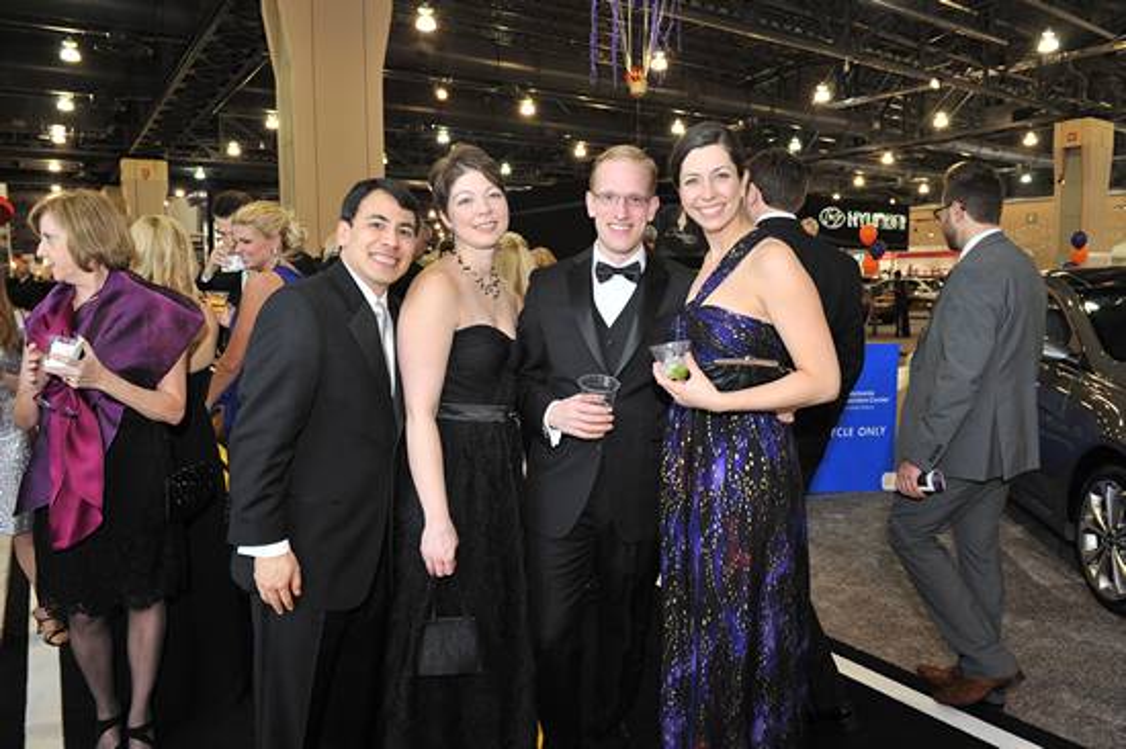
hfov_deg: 69.4
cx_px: 563
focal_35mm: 26
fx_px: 813
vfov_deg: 49.5
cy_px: 374
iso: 1600
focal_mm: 26
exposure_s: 1/160
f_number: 6.3
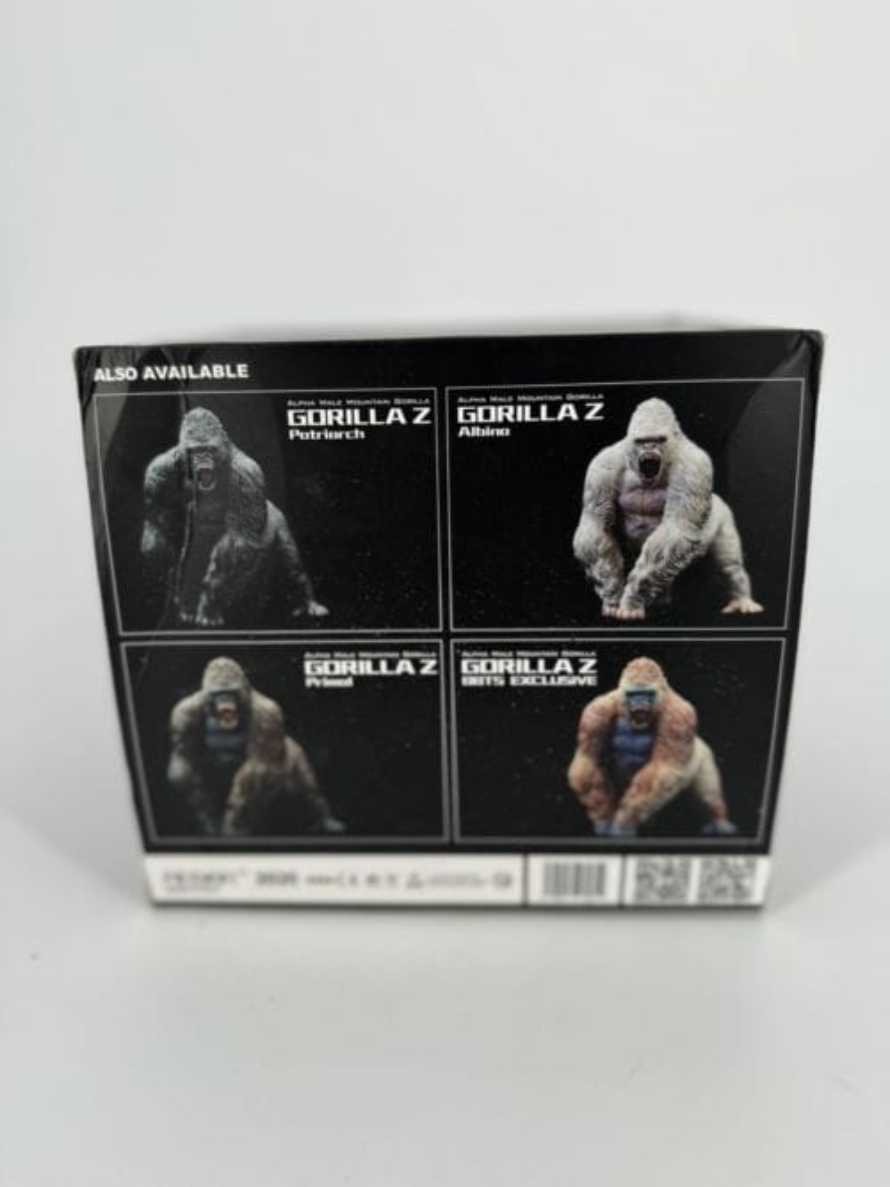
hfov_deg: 56.8
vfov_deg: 71.6
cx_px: 445
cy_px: 594
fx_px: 823
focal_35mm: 24
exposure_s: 1/912
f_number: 1.78
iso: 80
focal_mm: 6.76
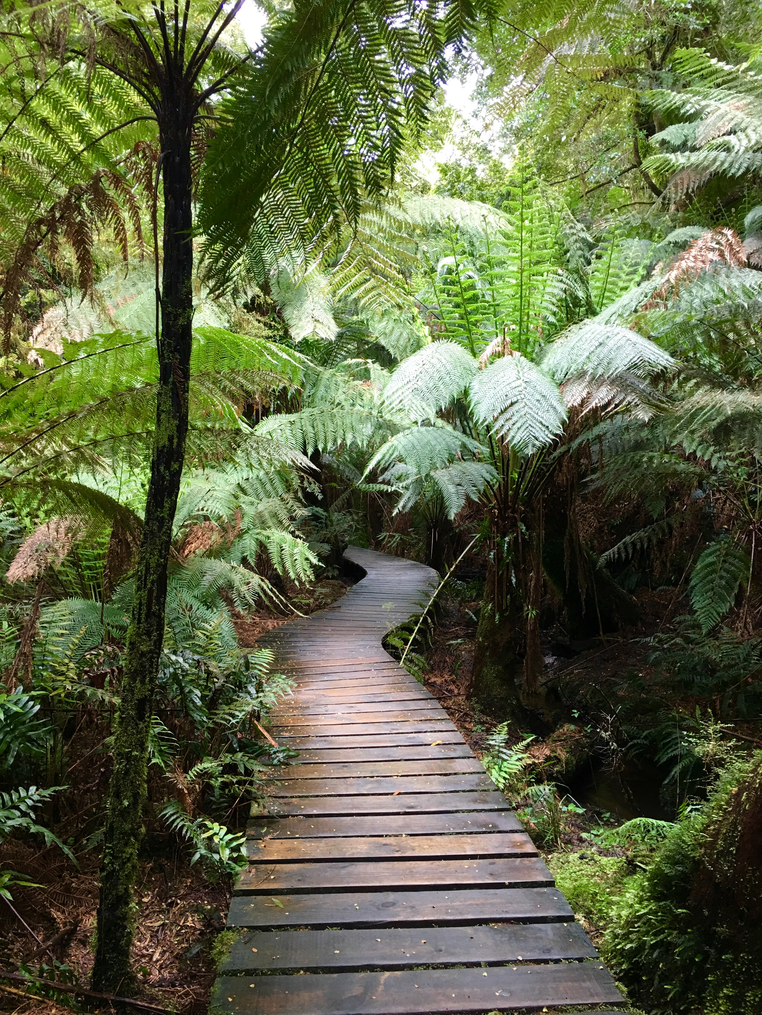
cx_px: 381
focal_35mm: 29
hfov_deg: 48.2
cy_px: 508
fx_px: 851
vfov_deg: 61.7
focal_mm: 4.15
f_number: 2.2
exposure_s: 1/33
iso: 50
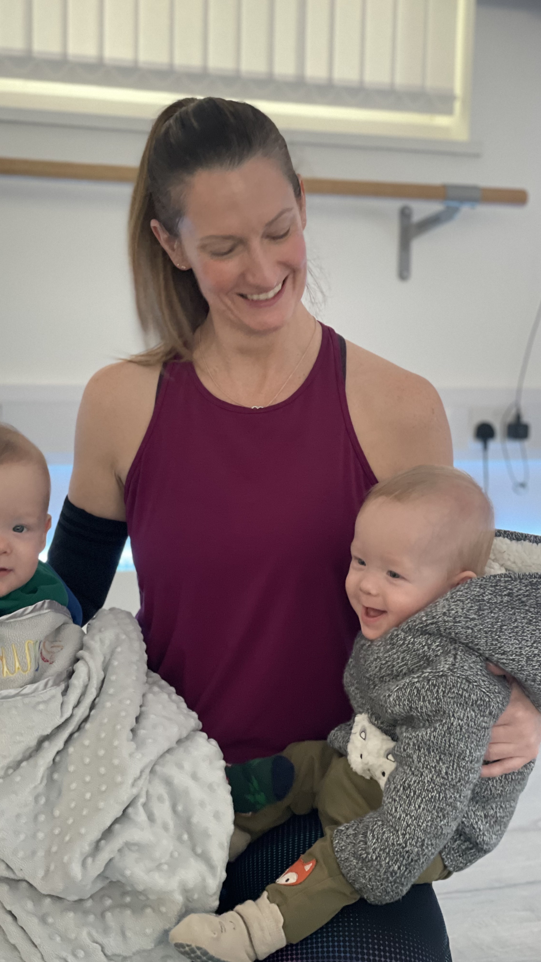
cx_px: 269
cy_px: 480
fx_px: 1454
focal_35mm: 57
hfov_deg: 21.1
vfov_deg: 36.6
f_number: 2
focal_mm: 6
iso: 400
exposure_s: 1/25
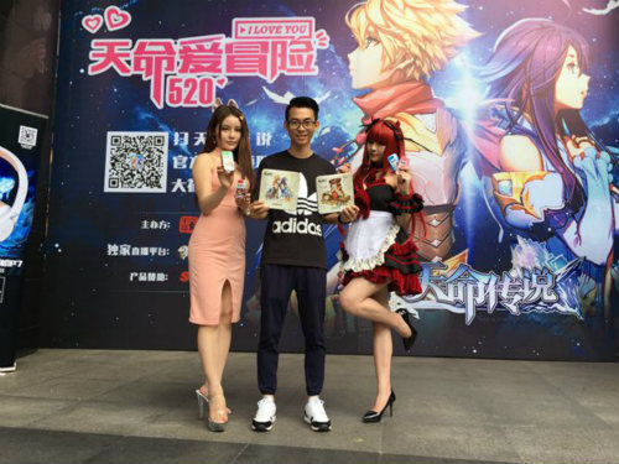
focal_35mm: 29
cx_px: 310
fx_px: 519
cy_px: 232
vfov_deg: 48.2
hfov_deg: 61.7
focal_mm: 4.15
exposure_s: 1/100
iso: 25
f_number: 2.2
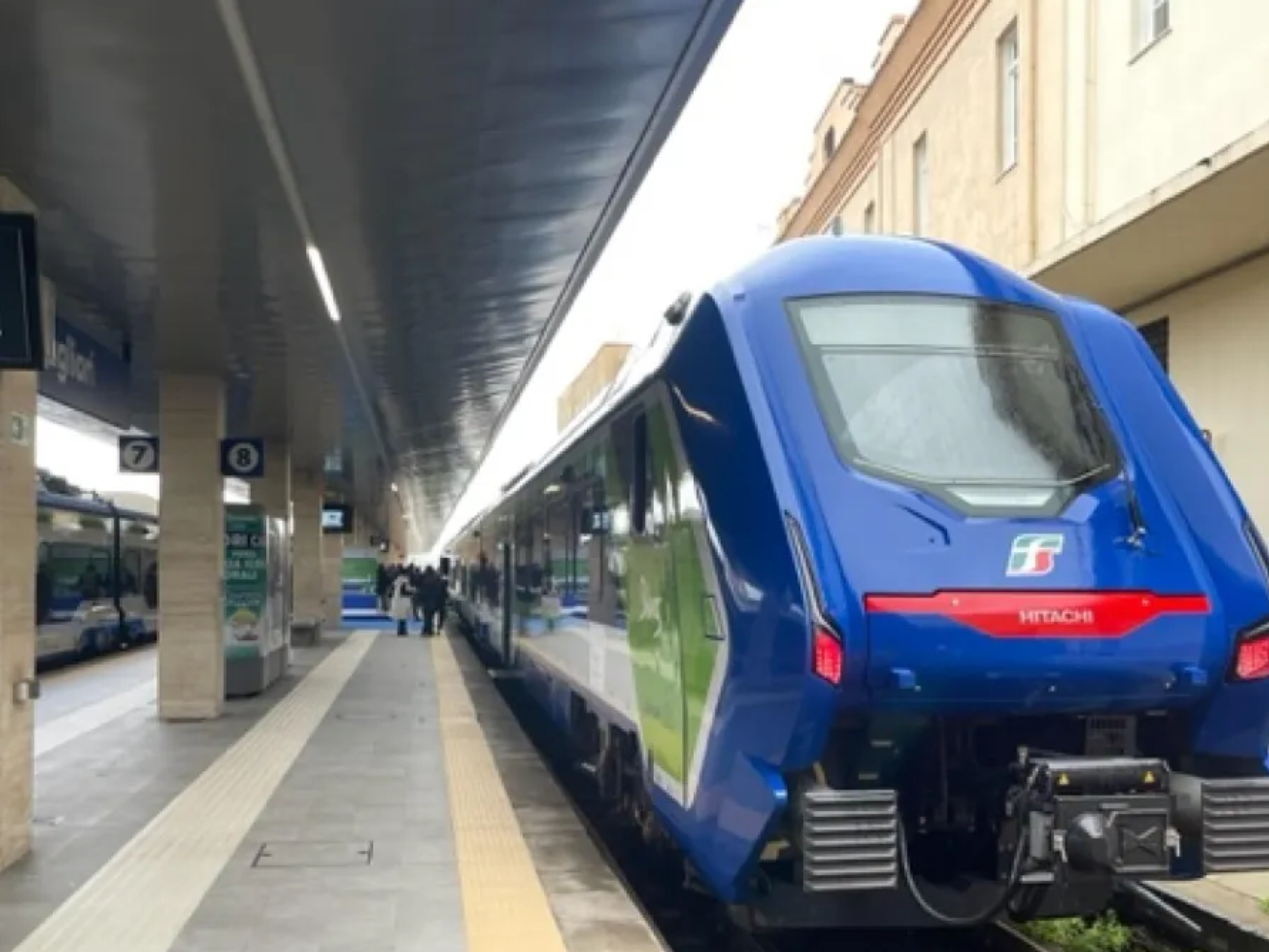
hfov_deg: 52.5
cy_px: 558
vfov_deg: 40.6
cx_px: 694
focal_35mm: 35
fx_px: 1284
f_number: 1.6
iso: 40
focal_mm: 5.1
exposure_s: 1/121
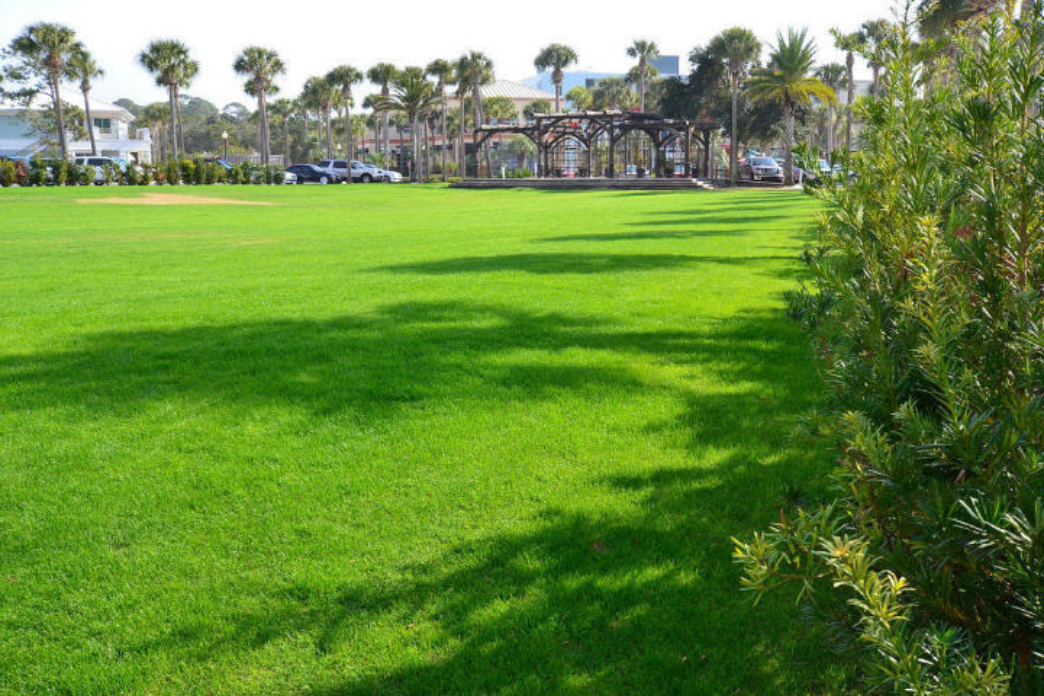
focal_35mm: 36
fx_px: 1044
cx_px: 522
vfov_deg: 36.9
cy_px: 348
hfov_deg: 53.1
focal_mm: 24
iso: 400
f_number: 10
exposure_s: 1/200
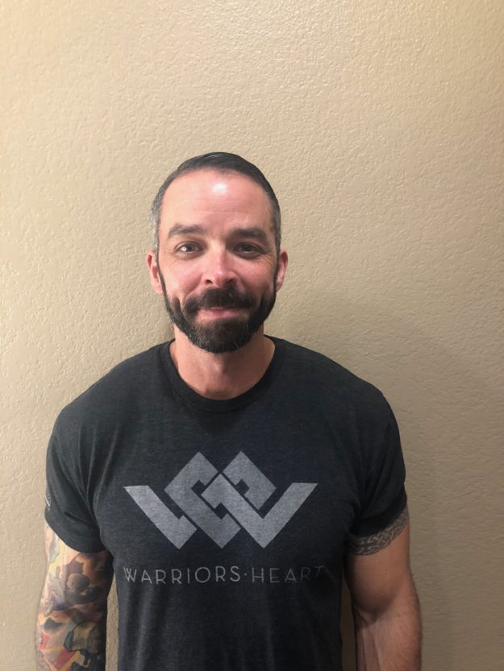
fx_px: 543
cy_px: 336
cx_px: 252
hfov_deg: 49.8
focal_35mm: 28
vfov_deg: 63.4
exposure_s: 1/15
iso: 64
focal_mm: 4
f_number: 1.8
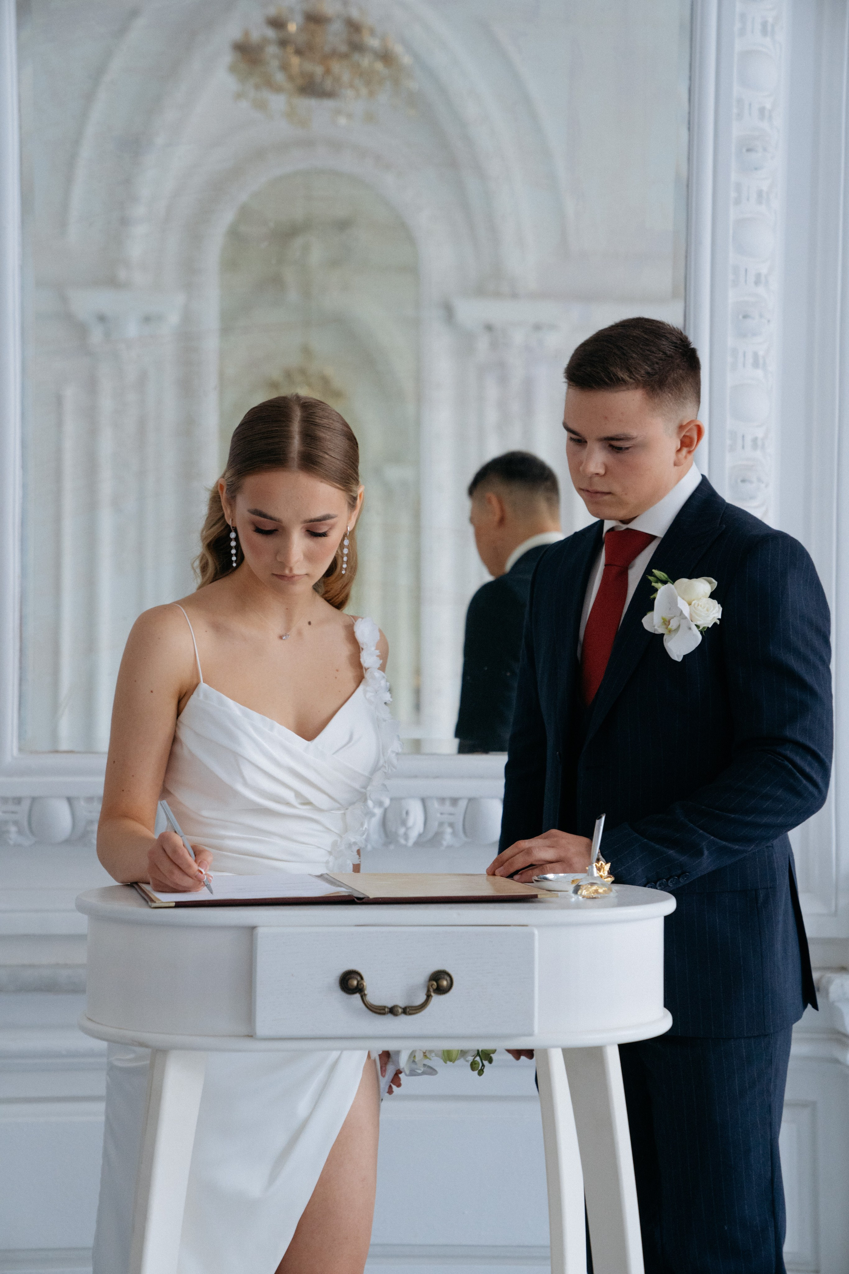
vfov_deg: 29.7
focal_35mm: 68
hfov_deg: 20.0
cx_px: 424
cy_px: 637
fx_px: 2405
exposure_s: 1/160
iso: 2500
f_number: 4
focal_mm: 68
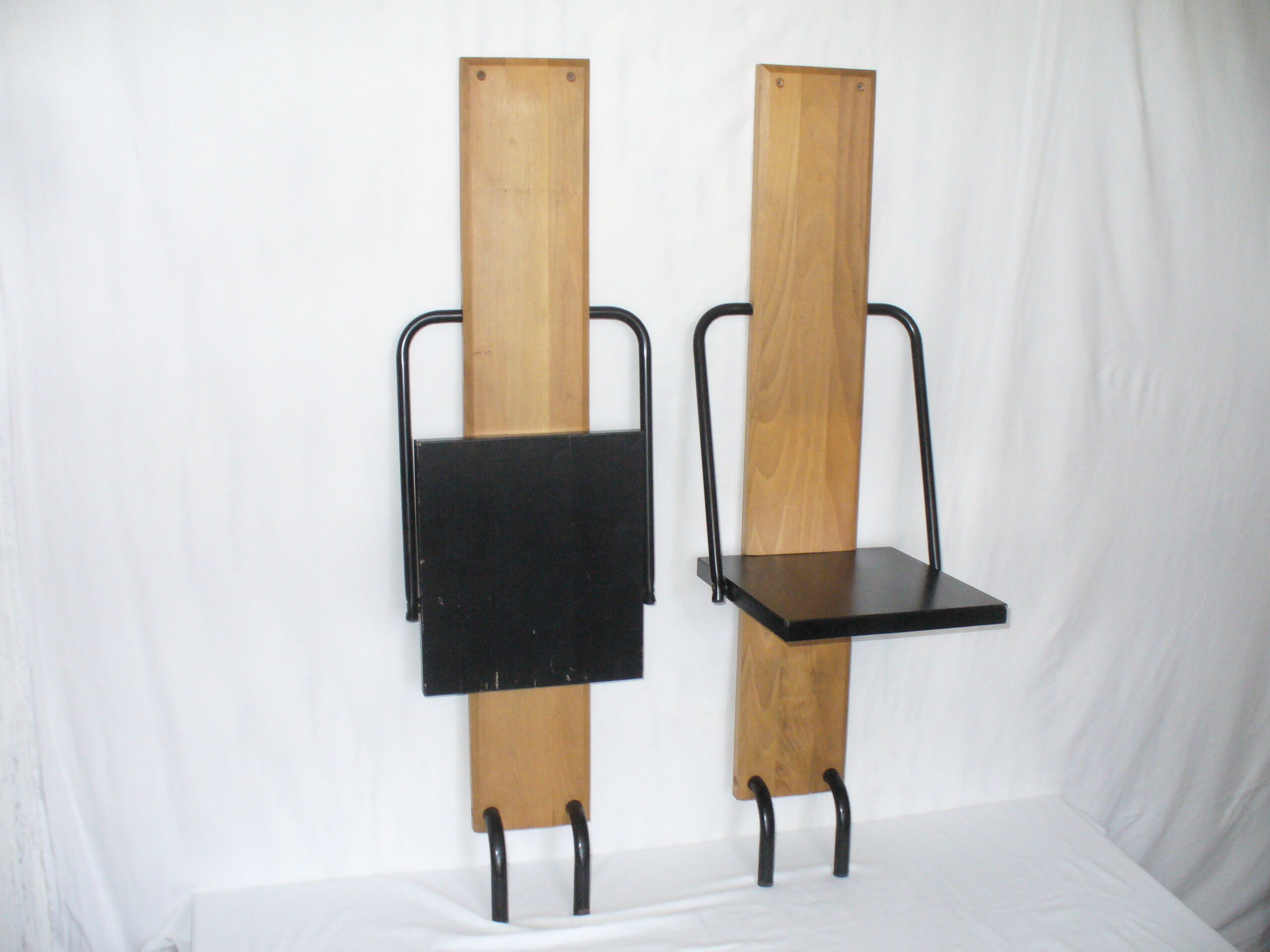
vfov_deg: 38.7
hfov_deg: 50.1
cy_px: 476
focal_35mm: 37
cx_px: 635
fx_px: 1357
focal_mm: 6.1
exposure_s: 1/30
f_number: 2.8
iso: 250
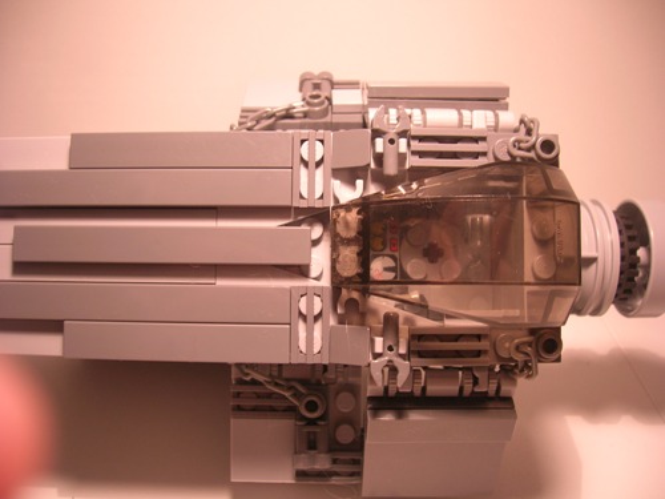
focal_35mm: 34
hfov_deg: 54.0
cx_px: 332
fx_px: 653
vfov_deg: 41.8
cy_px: 250
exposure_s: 1/24.5
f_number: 2.9
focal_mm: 5.7
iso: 50
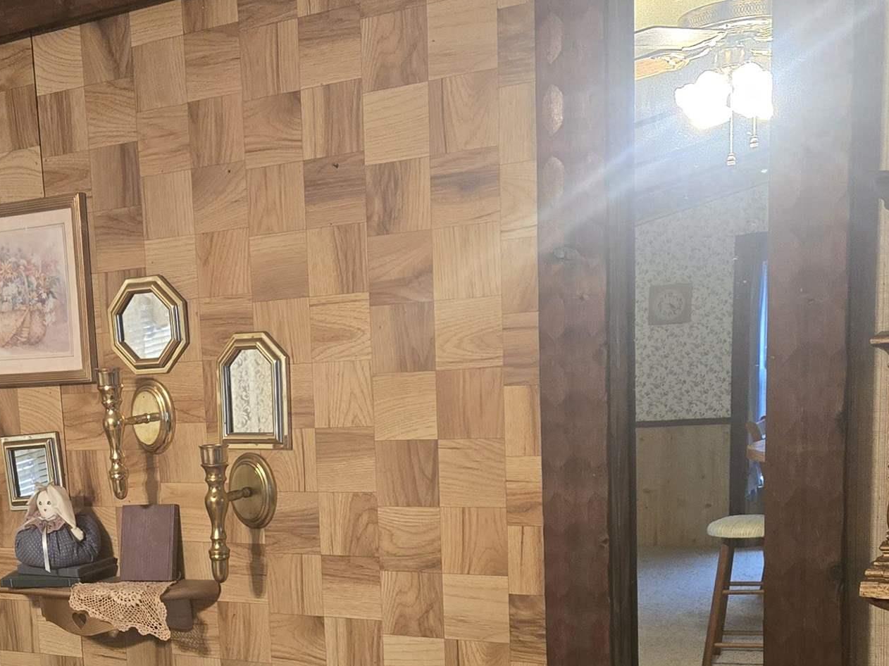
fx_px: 1438
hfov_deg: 33.3
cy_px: 625
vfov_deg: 25.1
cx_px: 170
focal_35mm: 56
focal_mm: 5.4
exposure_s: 1/60
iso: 640
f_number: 1.8
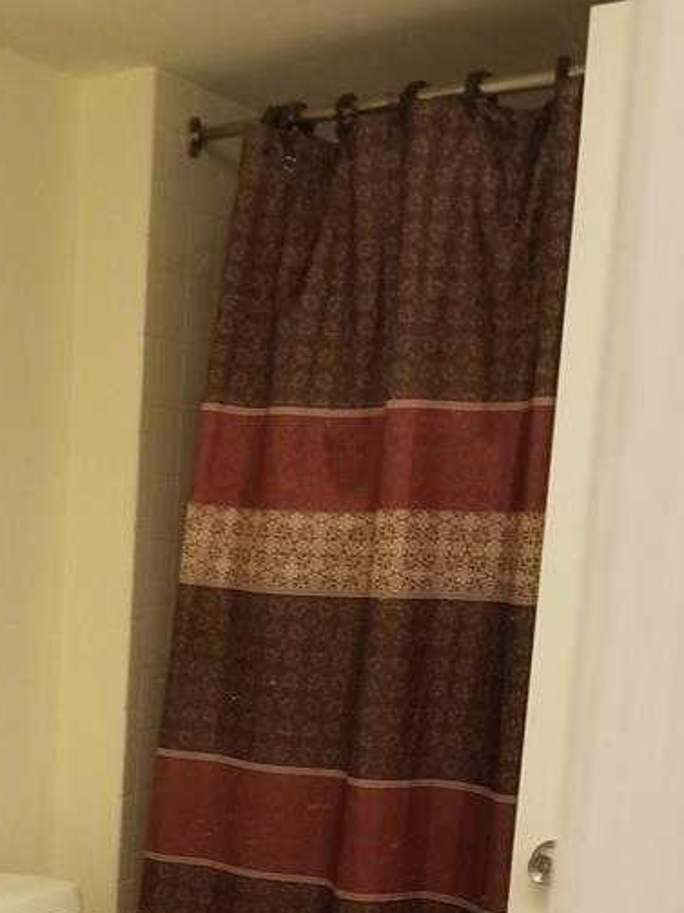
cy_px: 937
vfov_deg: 29.0
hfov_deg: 22.1
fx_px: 1634
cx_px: -107
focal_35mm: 62
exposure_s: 1/20
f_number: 1.7
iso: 250
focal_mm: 4.25
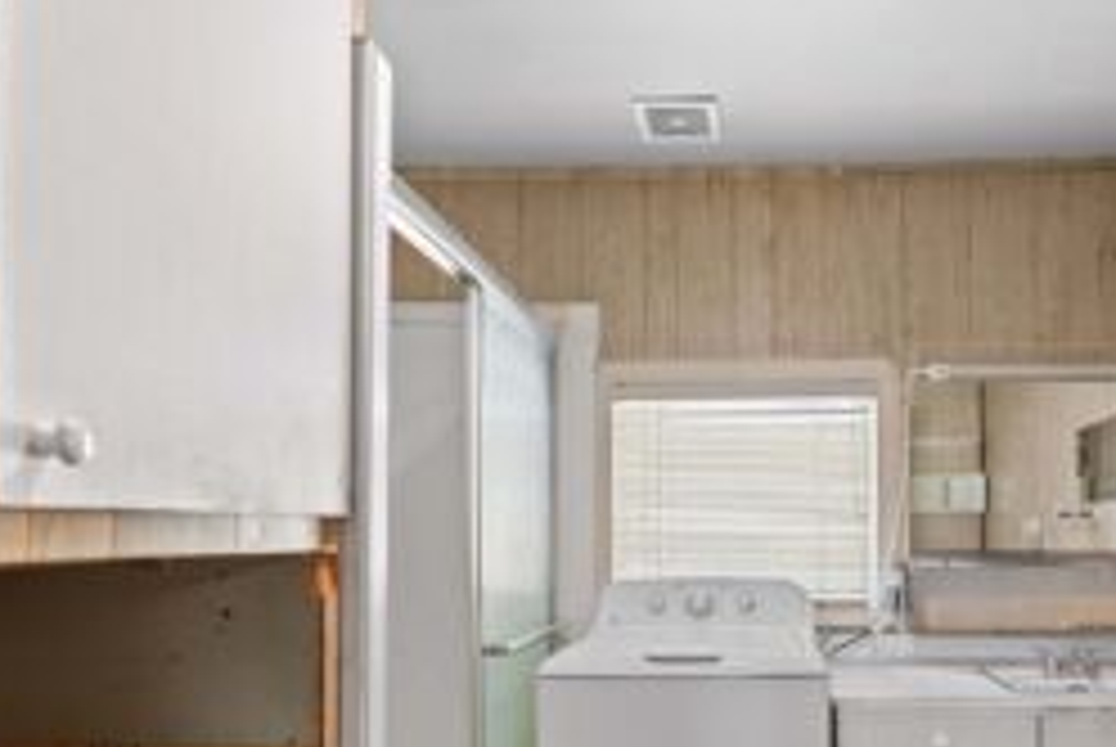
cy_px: 502
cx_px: 734
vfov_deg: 44.4
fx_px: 900
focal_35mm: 29
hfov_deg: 62.2
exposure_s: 1
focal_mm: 18
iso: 200
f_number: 8
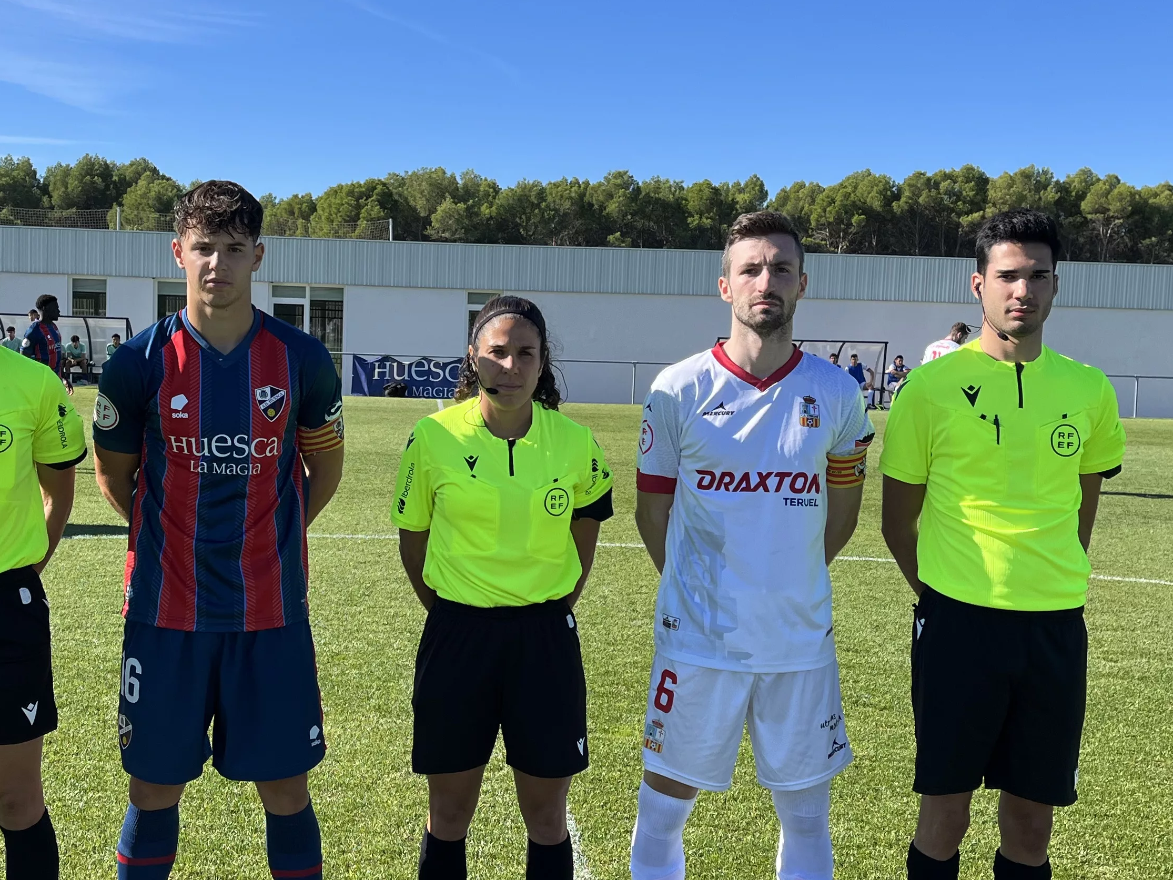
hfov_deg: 40.3
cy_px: 452
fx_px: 1593
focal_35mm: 47
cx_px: 477
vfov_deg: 30.9
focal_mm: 5.1
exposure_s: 1/2463
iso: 50
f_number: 1.6
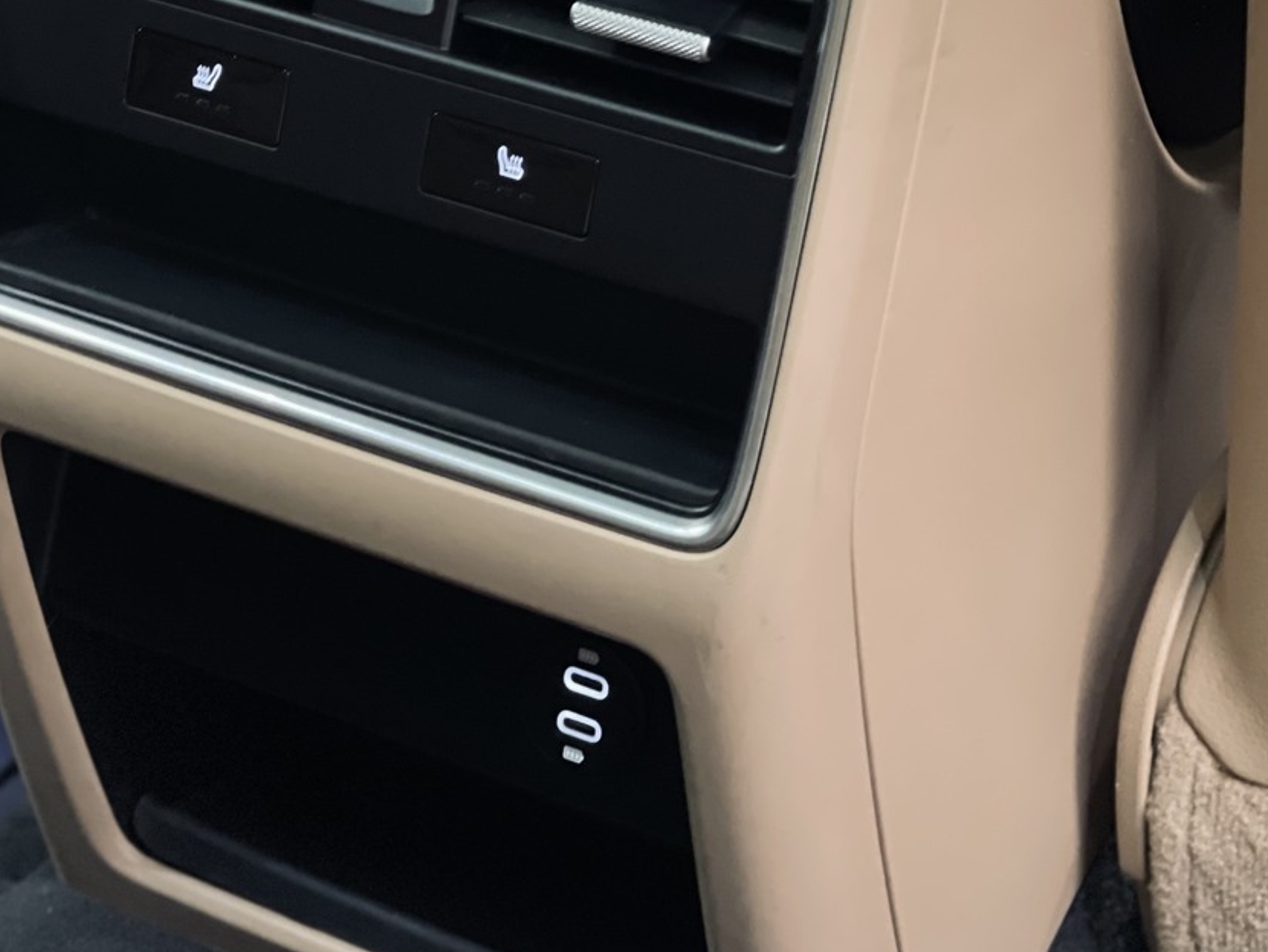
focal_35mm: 111
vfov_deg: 13.3
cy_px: 376
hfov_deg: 17.6
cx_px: 321
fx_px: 4067
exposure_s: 1/14
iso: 640
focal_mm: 7.5
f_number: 2.2
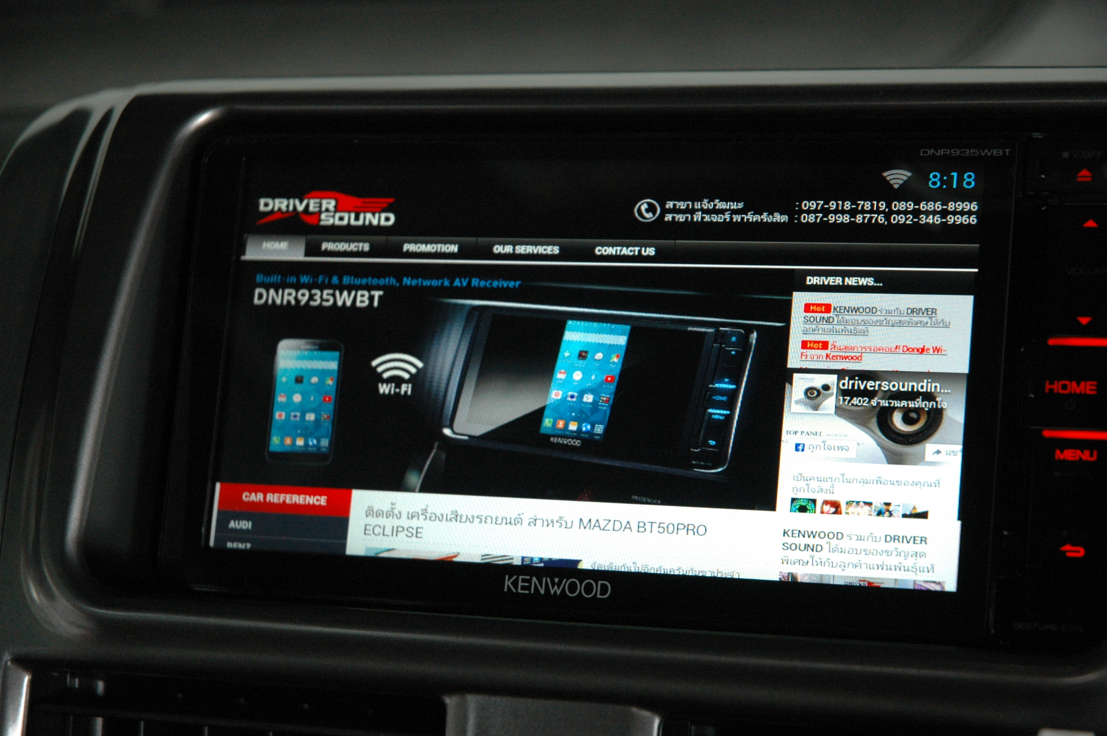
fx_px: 3225
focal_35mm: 105
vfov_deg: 13.0
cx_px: 554
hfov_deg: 19.5
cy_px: 368
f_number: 4.5
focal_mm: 70
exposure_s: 1/50
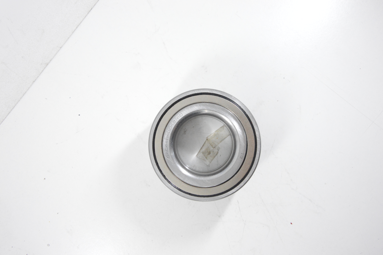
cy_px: 128
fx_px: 478
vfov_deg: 29.8
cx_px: 192
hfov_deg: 43.6
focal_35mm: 45
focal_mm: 30
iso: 3200
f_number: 7.1
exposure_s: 1/100
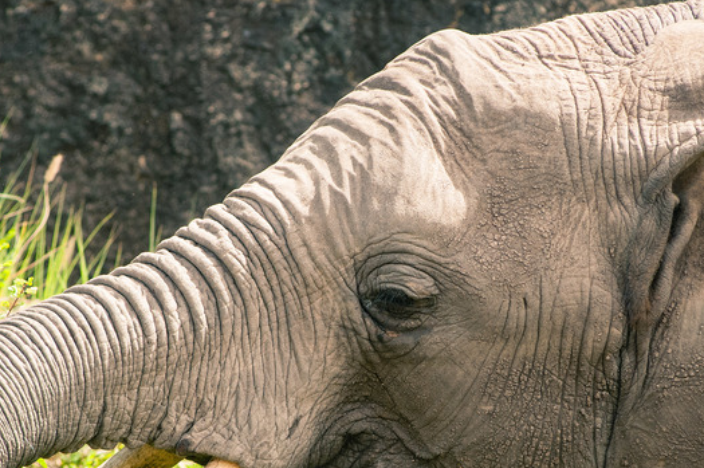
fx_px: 10726
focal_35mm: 549
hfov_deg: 3.8
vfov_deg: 2.5
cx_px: 390
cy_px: 362
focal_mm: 200
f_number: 5.6
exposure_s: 1/640
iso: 400
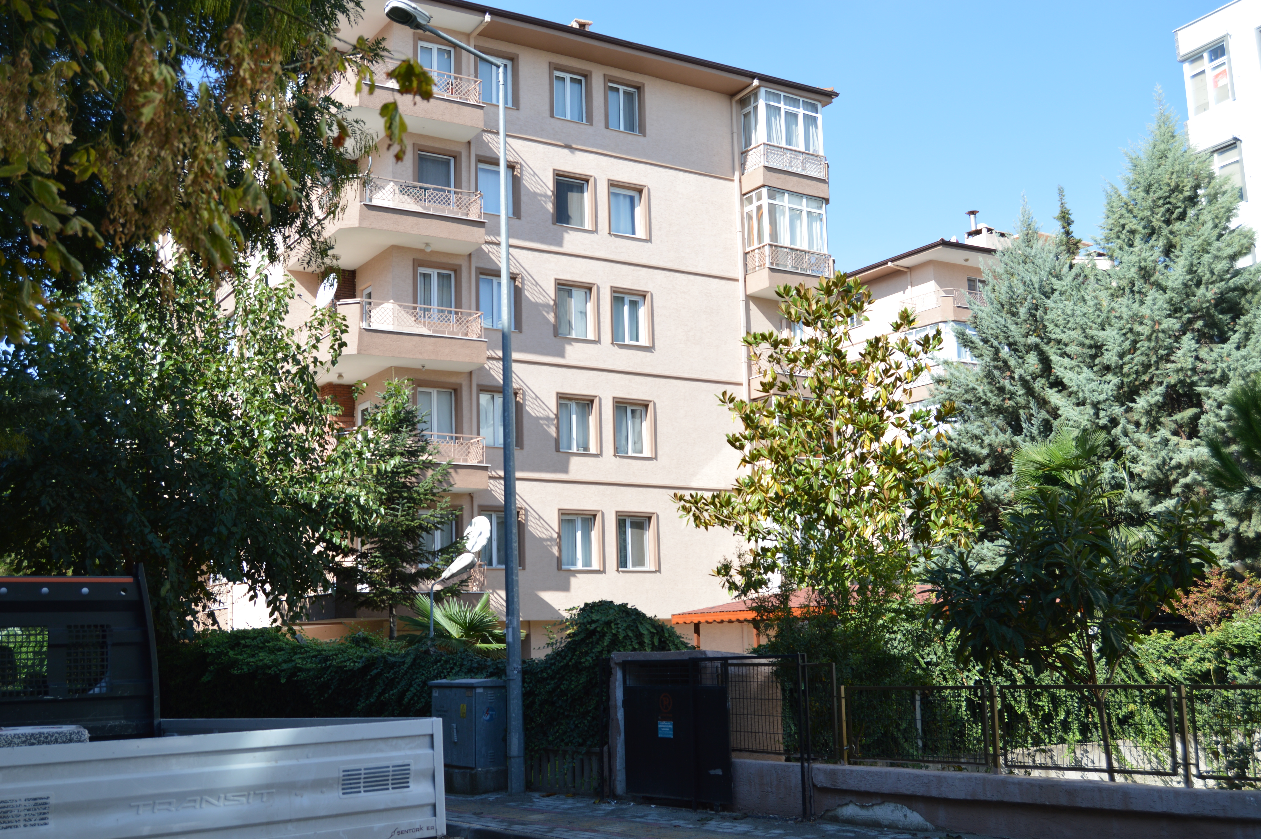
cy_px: 420
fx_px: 1365
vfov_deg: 34.1
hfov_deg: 49.6
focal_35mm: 39
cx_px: 630
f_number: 7.1
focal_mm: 26
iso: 100
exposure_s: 1/200
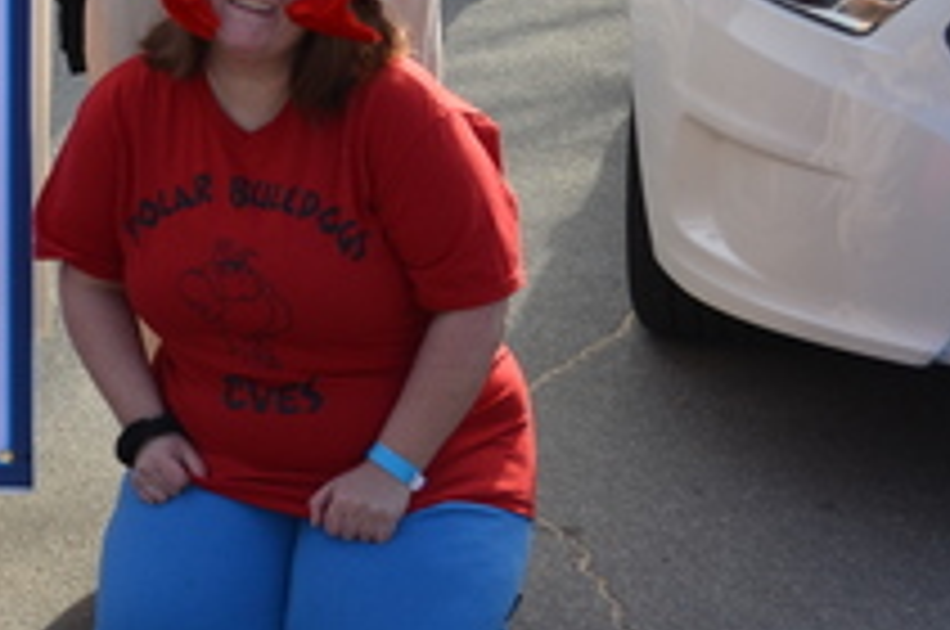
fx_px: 3504
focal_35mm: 133
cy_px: -331
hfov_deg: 14.5
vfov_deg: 9.9
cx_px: -428
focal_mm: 26
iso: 140
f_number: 8
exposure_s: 1/250
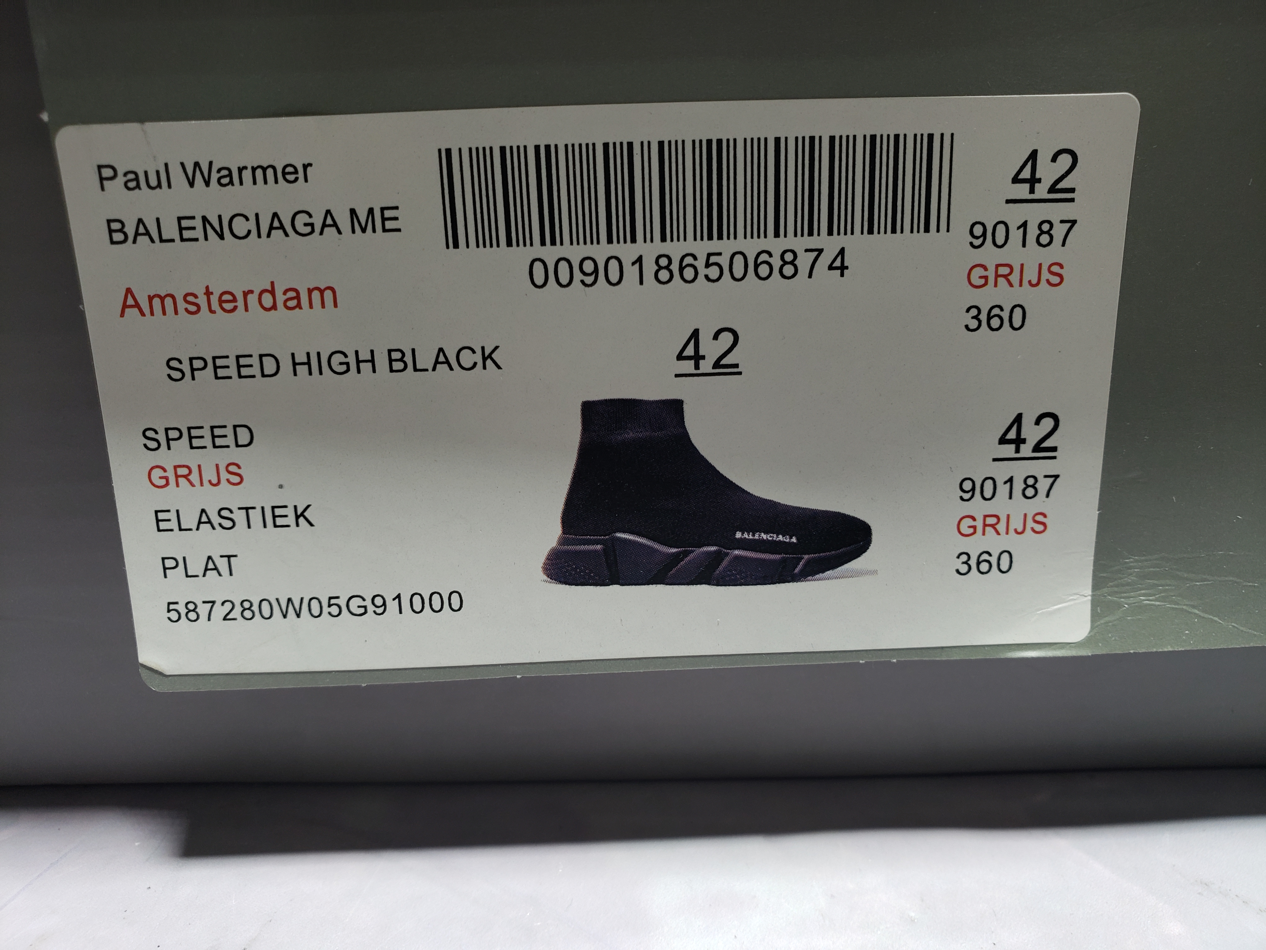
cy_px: 475
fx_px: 951
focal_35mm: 26
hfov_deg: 67.3
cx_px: 633
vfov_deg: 53.1
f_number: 2.4
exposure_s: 1/100
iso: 80
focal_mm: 4.3
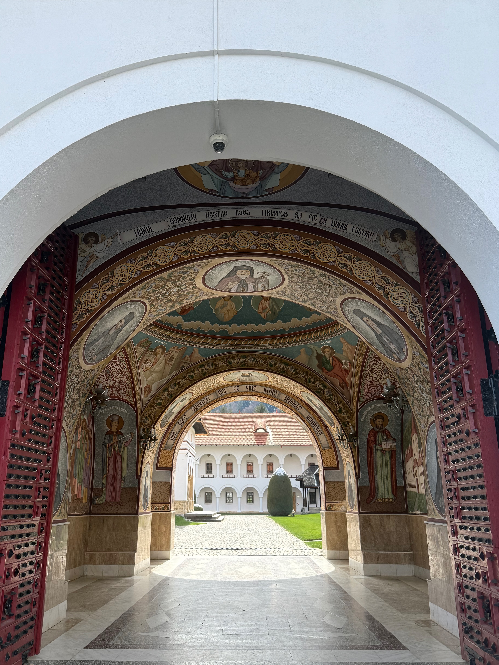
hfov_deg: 49.7
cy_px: 346
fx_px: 538
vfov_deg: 63.4
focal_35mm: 28
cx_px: 232
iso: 100
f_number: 1.78
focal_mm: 6.76
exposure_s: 1/1585
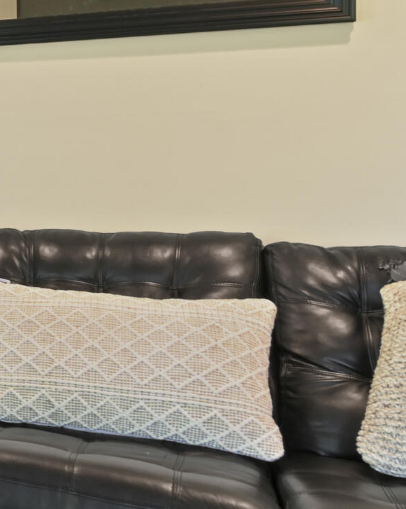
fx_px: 932
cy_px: 156
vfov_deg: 30.2
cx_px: -581
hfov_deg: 14.7
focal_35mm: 62
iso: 400
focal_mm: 16
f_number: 8
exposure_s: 1
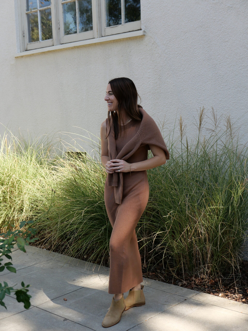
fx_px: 478
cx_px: 124
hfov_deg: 29.1
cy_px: 166
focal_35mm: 50
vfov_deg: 38.2
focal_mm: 22.7
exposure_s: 1/800
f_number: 2.8
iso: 200
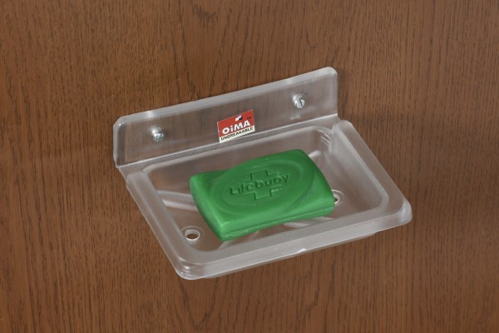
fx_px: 2356
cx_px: 250
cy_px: 166
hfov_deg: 12.1
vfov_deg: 8.1
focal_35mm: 170
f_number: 16
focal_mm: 85
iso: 100
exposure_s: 1/40
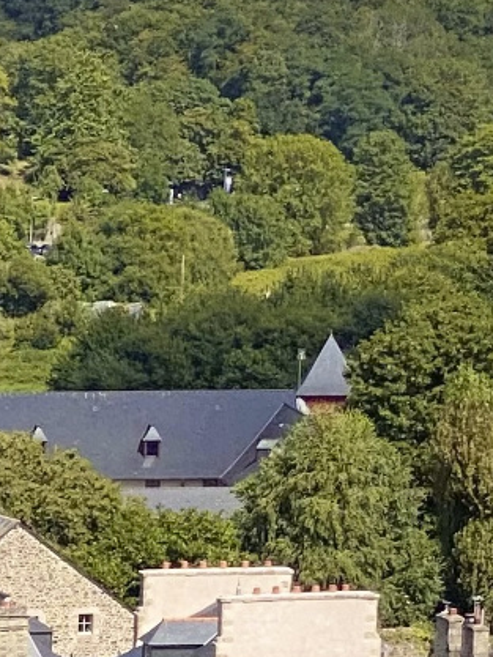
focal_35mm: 299
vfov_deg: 6.4
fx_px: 5675
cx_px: -799
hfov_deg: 4.8
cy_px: 1294
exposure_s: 1/1546
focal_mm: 6
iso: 20
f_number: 2
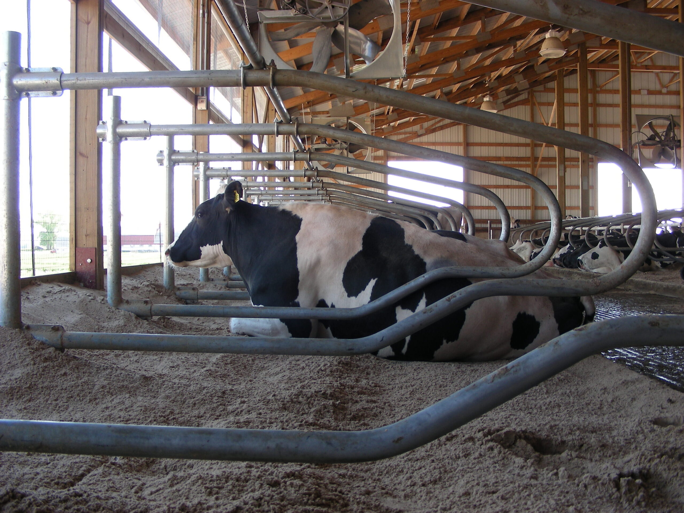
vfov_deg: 37.7
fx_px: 751
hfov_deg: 49.0
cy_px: 256
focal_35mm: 38
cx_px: 342
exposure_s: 1/40.6
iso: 50
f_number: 3.5
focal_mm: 6.3
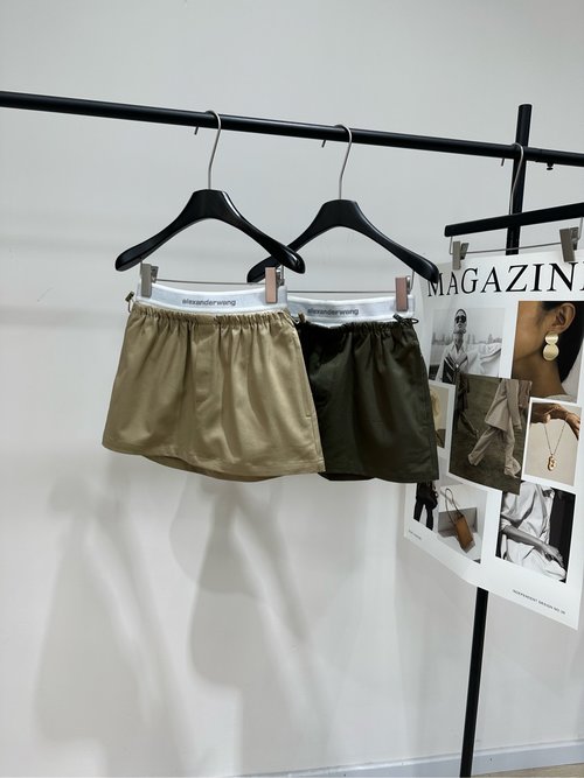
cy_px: 389
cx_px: 292
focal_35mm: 24
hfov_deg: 56.8
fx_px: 540
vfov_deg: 71.6
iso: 64
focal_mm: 6.86
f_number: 1.78
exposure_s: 1/144
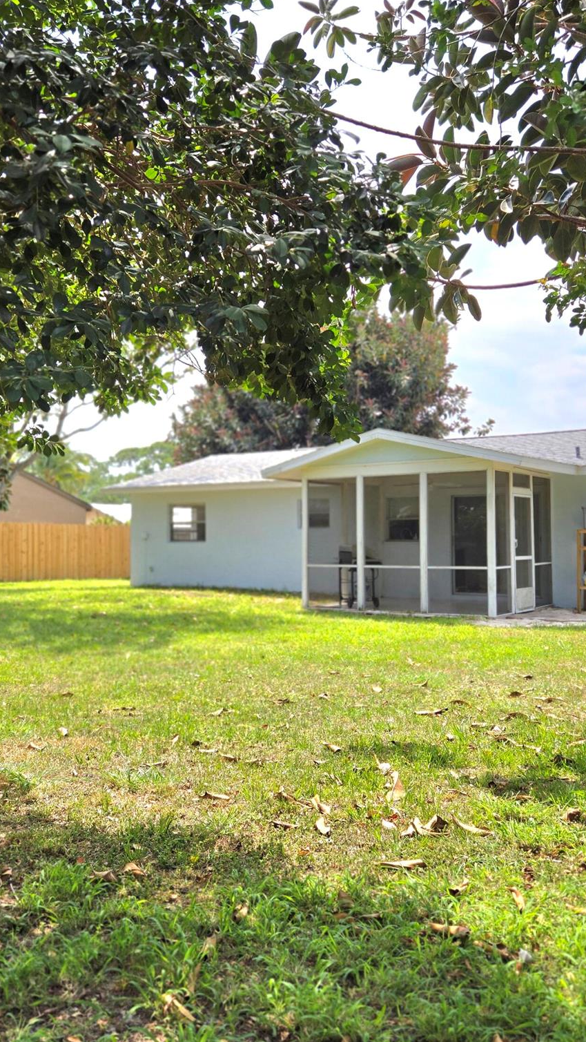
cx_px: 229
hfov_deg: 34.5
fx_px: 939
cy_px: 520
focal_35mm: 34
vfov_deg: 58.0
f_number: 1.8
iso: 40
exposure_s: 1/3333
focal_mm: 5.4
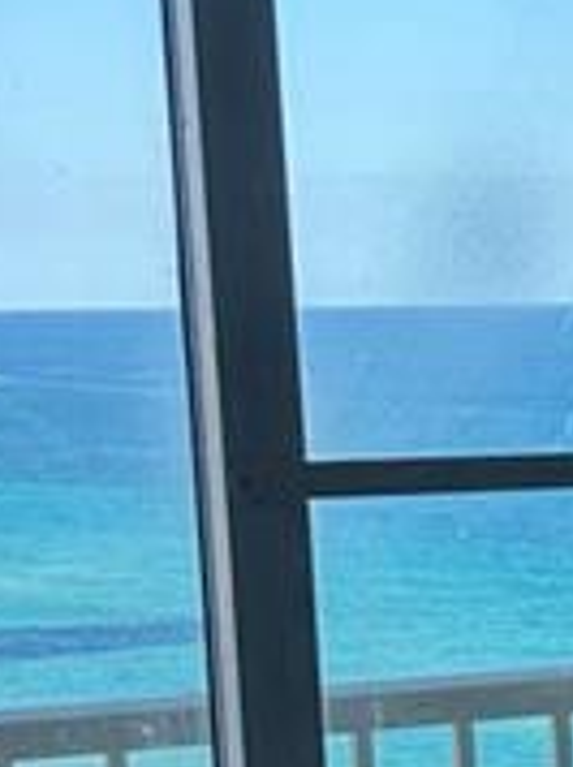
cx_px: 1426
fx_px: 3584
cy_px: 814
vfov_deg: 12.0
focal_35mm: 162
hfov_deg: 8.3
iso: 80
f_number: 1.78
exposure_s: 1/1412
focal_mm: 6.86
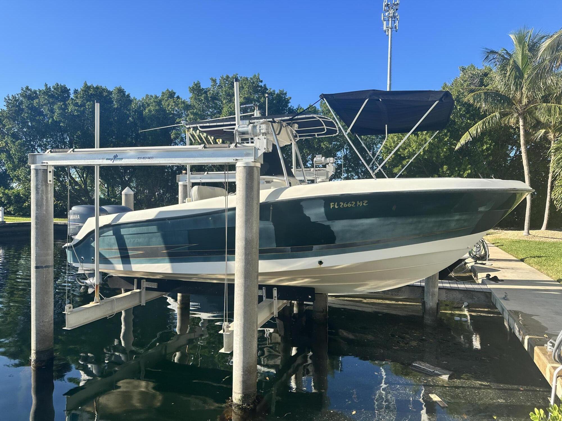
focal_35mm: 24
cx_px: 281
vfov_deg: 56.8
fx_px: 390
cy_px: 210
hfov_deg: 71.6
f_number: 1.78
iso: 80
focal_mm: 6.86
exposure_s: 1/2591
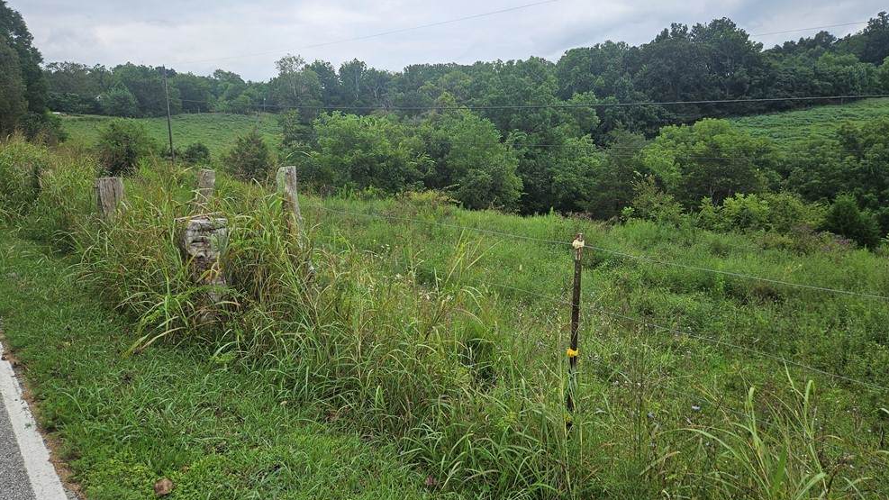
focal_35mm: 26
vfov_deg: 44.2
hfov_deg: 71.9
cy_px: 201
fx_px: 613
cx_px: 446
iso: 25
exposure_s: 1/1199
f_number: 1.8
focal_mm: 5.4
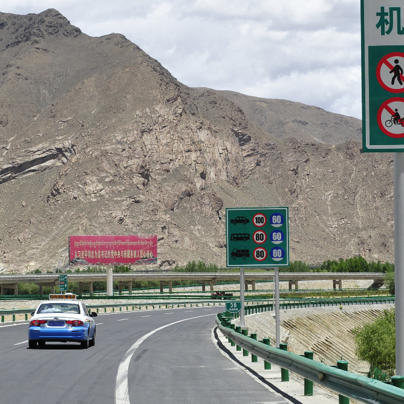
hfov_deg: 14.8
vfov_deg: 14.8
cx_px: 210
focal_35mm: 118
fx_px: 1558
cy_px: 168
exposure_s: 1/320
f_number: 10
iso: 200
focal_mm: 58
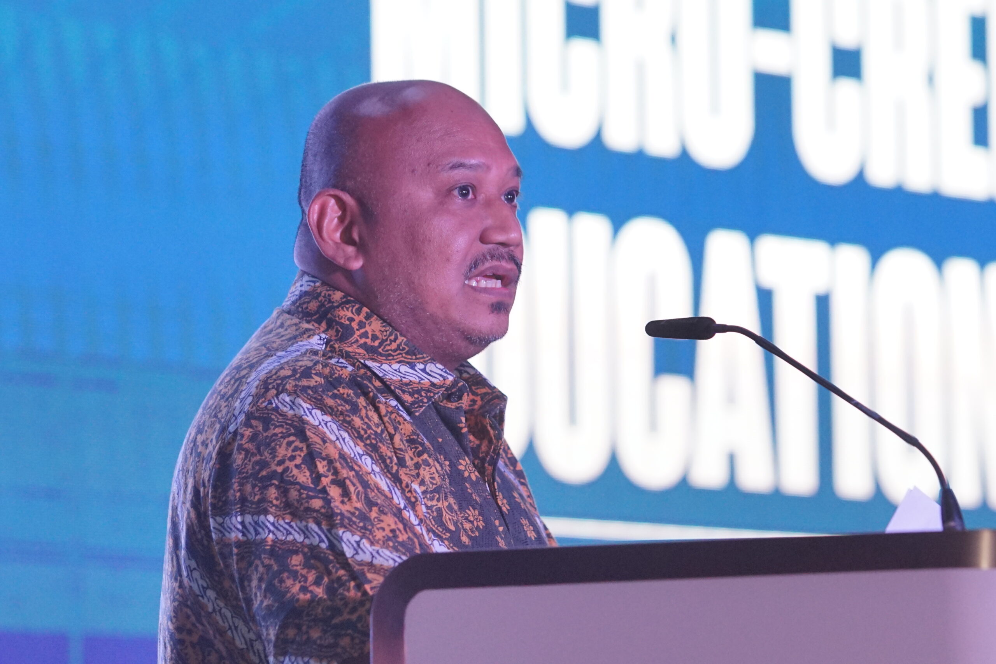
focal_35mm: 210
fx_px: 5810
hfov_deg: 9.8
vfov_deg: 6.5
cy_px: 332
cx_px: 498
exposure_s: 1/200
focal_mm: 140
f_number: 4
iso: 2000
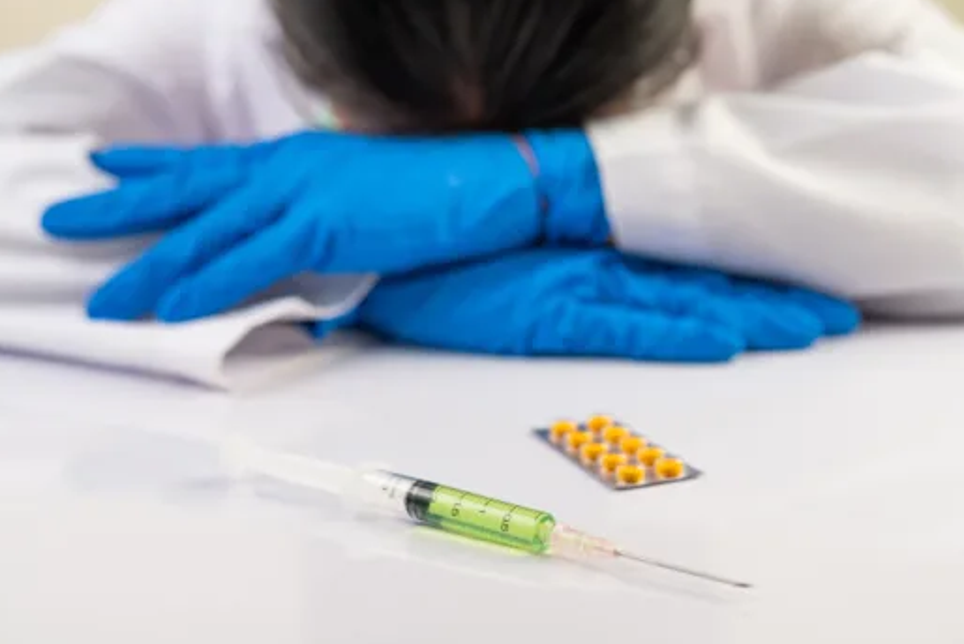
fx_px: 1875
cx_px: 480
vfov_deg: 19.5
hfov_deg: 28.8
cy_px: 323
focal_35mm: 70
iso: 100
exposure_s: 1/125
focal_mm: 60
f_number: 5
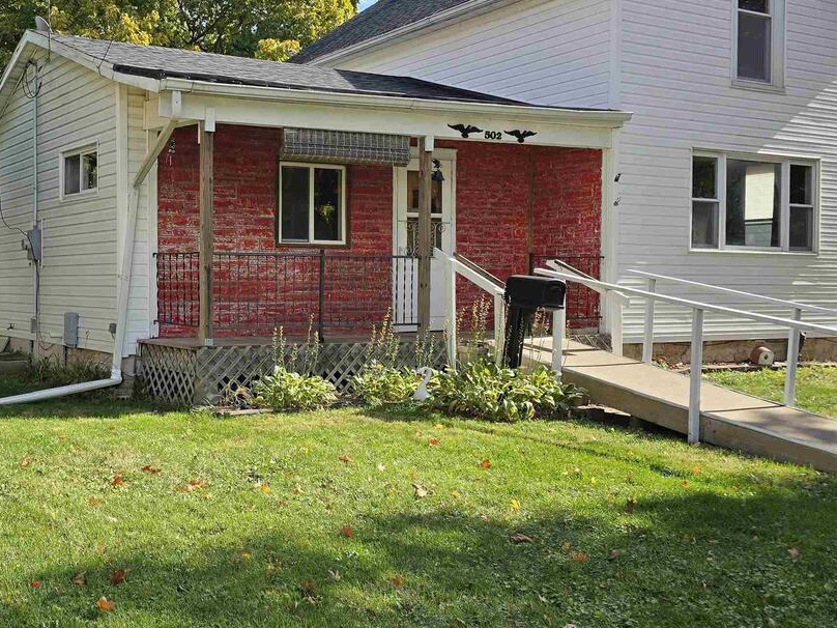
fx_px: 991
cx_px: 226
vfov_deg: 35.1
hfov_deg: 44.5
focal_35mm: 41
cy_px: 309
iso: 12
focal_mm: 6.3
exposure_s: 1/775
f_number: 1.7
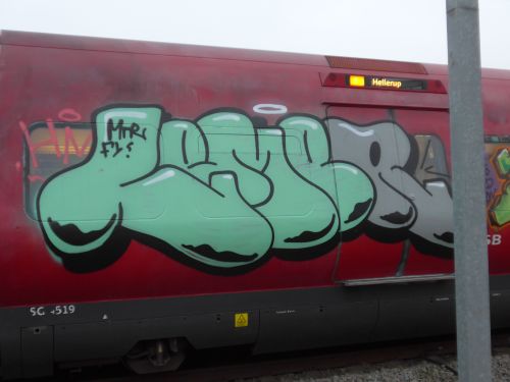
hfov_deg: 45.8
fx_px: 604
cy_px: 191
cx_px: 255
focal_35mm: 41
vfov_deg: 35.1
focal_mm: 8.4
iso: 320
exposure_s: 1/60
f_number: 2.6
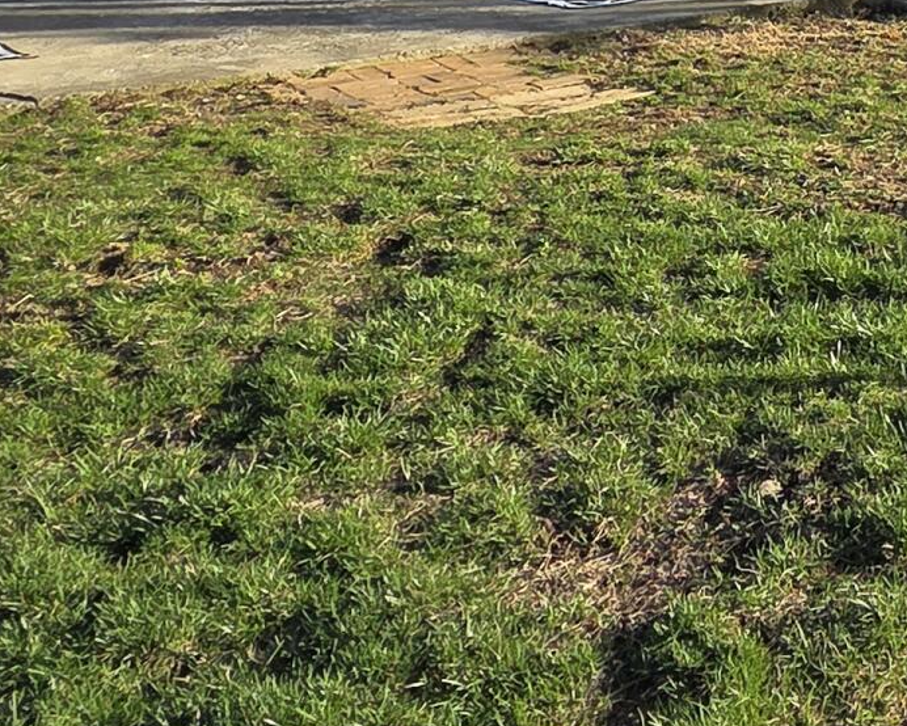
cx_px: 1224
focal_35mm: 55
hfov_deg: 27.5
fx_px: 1477
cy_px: -218
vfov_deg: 24.2
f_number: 2.2
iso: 50
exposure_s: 1/805
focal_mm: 2.2
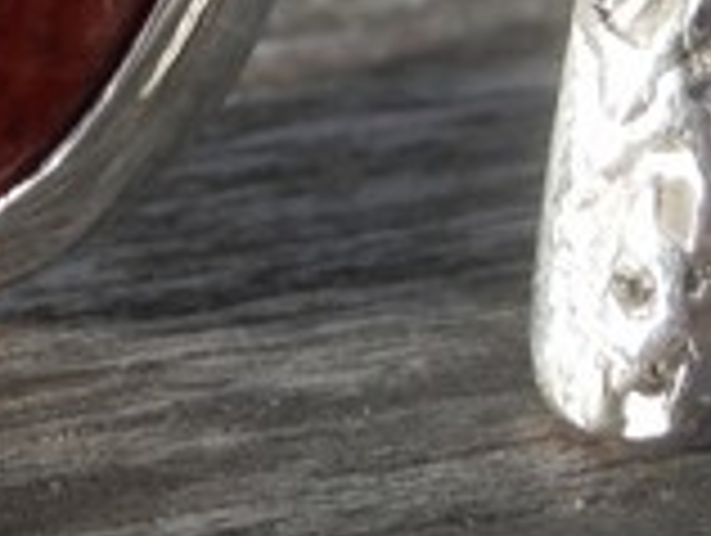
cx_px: -63
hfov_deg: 5.9
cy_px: -257
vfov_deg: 4.4
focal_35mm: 334
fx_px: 6871
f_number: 4.4
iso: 80
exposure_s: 1/400
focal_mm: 11.9
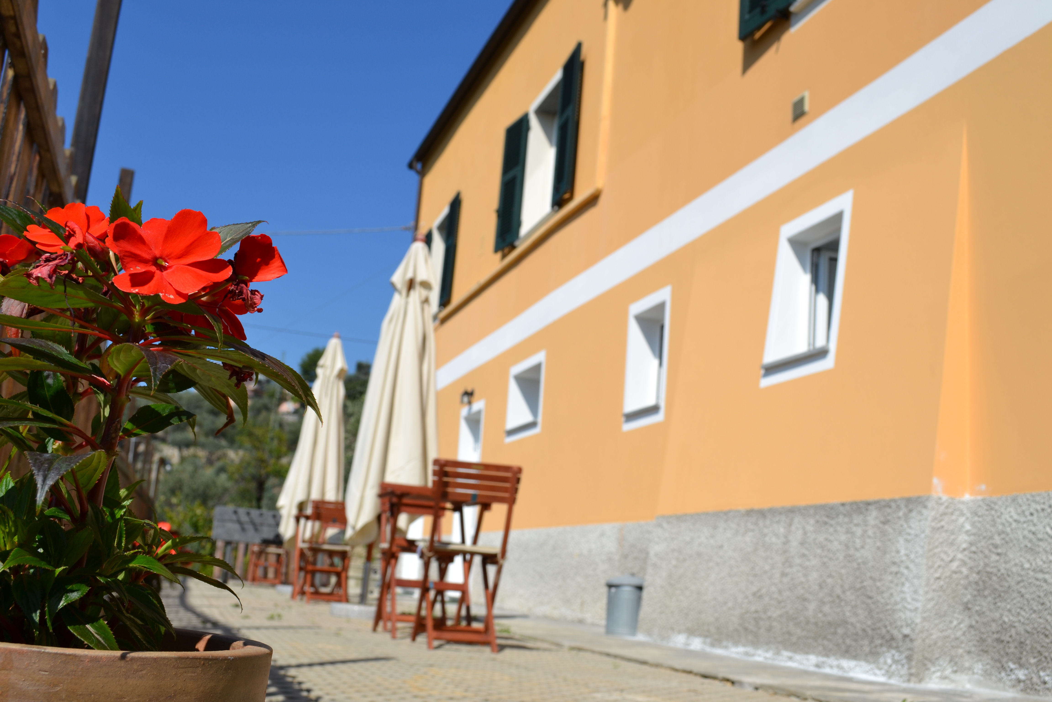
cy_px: 351
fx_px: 1052
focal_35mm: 36
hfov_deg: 53.1
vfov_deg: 36.9
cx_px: 526
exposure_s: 1/320
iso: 100
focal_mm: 24
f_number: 9
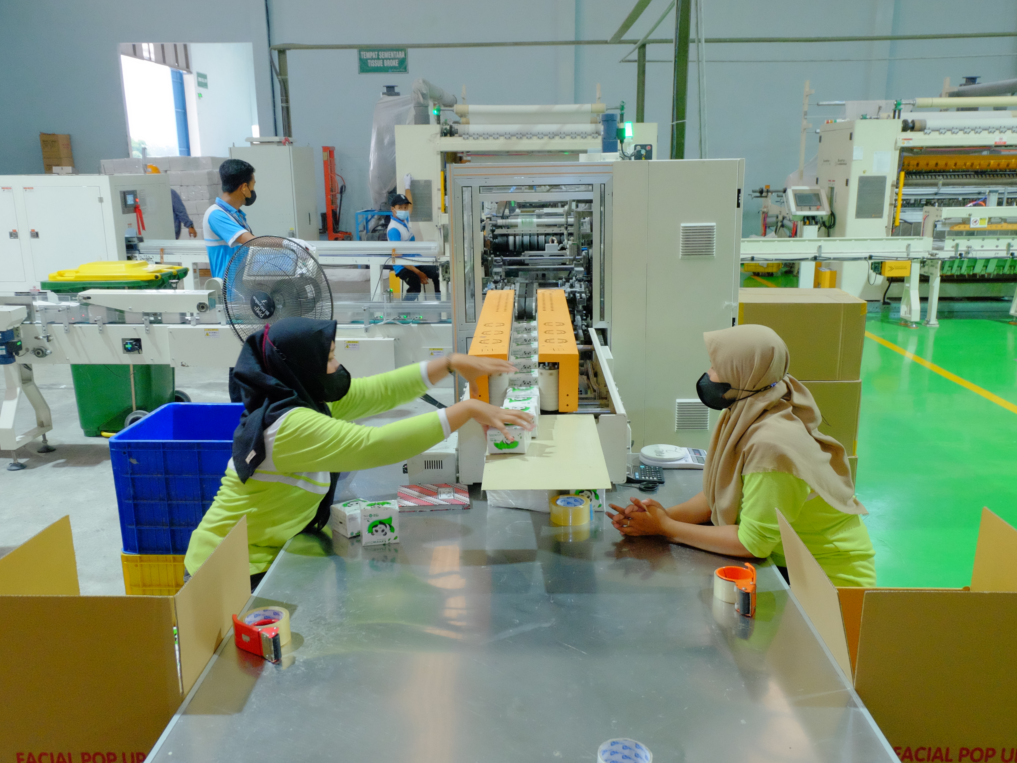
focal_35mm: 28
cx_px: 503
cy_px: 380
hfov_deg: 63.4
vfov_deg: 49.7
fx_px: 823
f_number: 5
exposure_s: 1/30
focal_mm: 16.7
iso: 4000
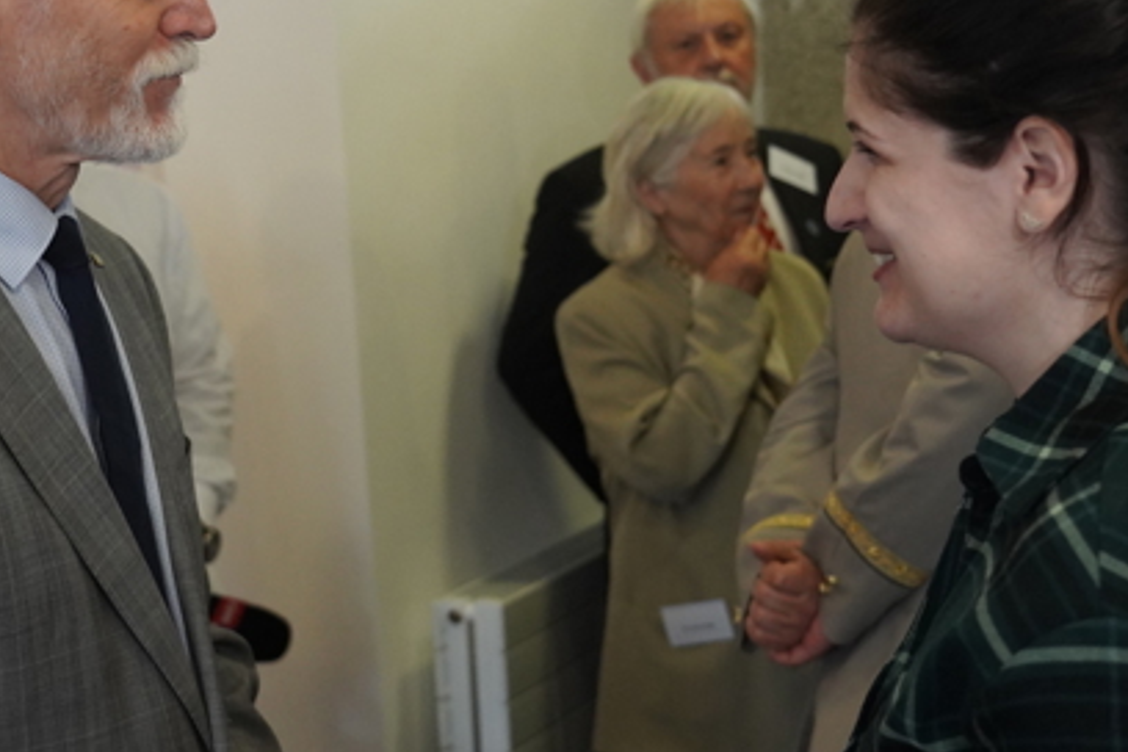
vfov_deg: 20.5
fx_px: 2068
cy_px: 221
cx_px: 456
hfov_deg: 30.4
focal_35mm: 66
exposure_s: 1/1000
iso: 6400
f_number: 4
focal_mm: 39
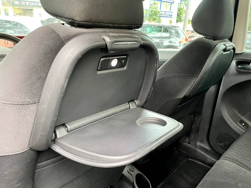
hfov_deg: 65.3
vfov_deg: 51.4
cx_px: 123
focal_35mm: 27
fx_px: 196
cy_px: 95
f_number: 1.6
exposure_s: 1/60
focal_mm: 4.2
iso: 500
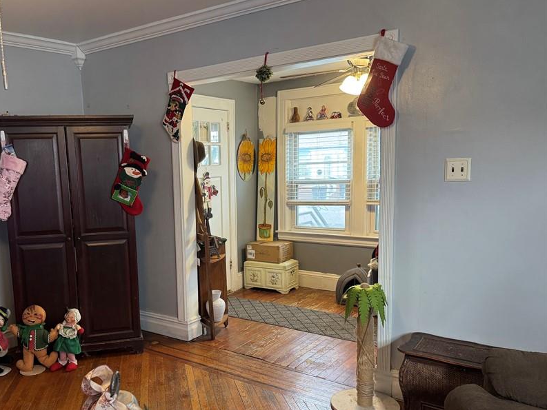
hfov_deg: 57.4
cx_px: 196
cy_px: 230
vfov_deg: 45.4
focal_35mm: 31
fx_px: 490
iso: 250
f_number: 1.78
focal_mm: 6.76
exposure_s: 1/60
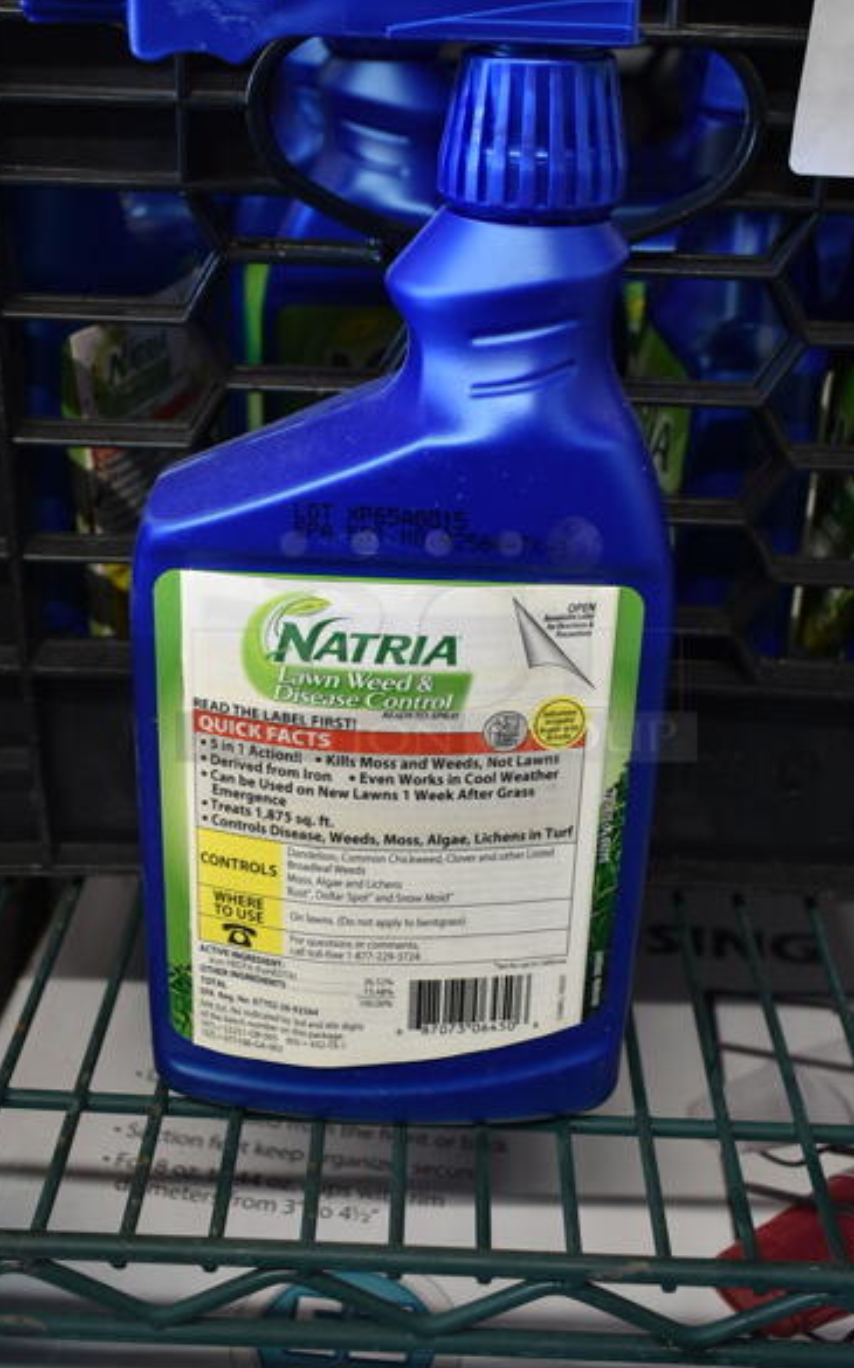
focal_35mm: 43
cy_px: 640
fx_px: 1603
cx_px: 438
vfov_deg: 46.2
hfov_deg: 29.8
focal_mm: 18
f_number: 3.5
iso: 450
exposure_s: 1/30
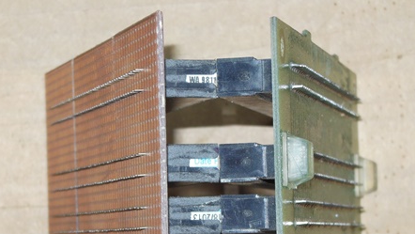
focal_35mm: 96
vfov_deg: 12.6
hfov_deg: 22.2
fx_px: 1057
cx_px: 206
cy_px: 150
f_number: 4.6
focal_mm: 15.5
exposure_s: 1/60
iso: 200
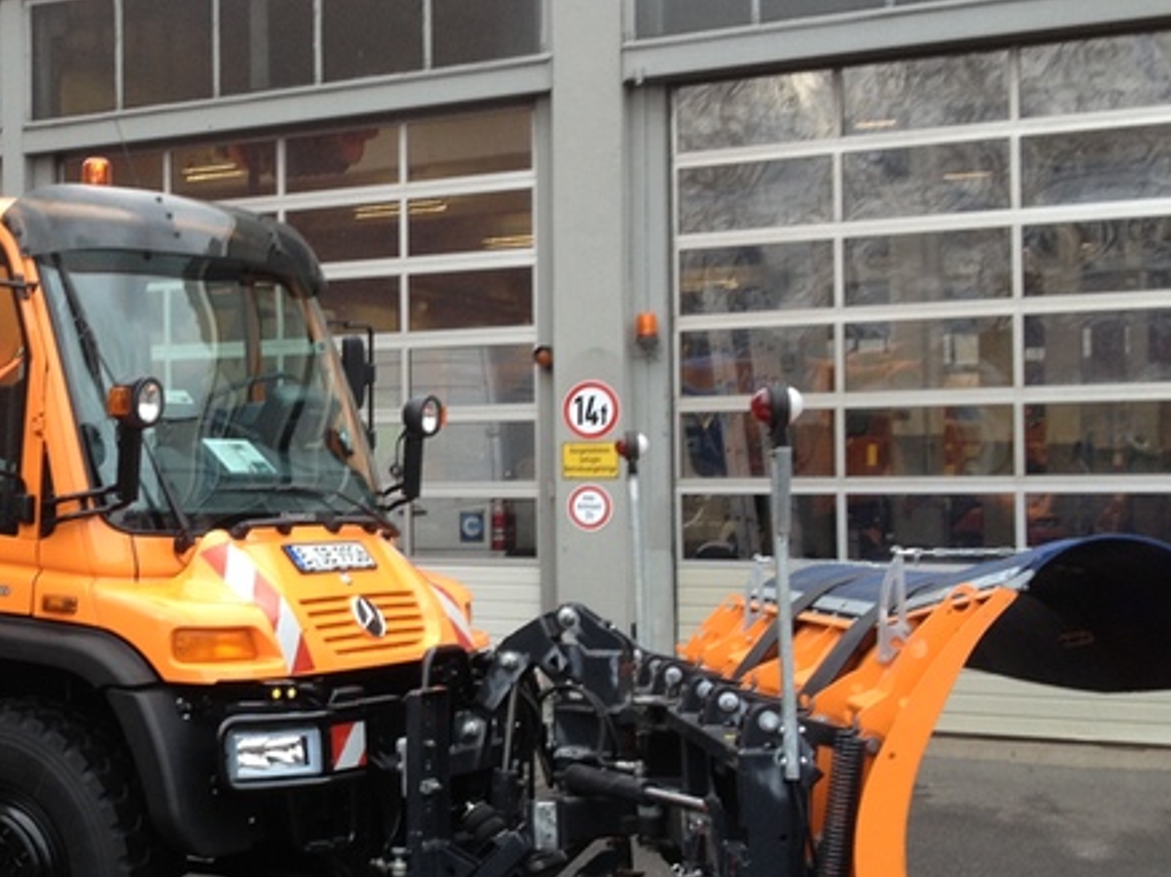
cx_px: 152
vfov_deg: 22.9
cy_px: 460
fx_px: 2164
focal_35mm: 64
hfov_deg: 29.2
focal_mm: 4.28
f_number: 2.4
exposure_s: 1/30
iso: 50
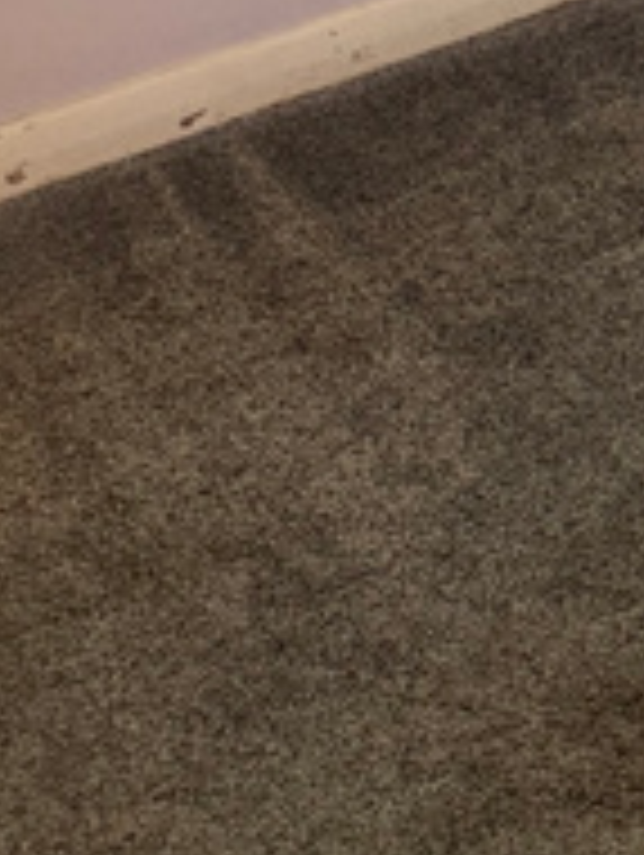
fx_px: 2401
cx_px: 1216
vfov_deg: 16.7
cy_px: -693
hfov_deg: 13.5
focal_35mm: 97
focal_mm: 6.76
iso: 250
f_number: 1.78
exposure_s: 1/60
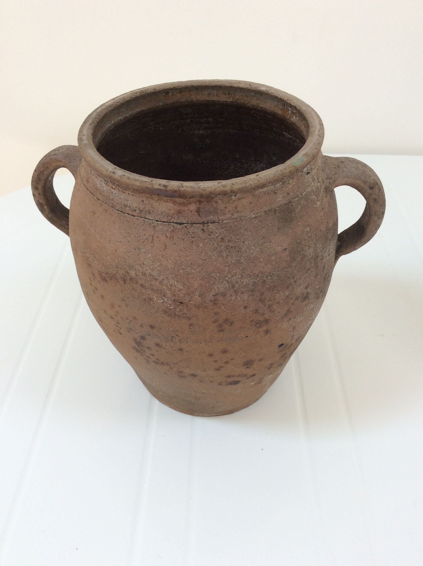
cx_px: 212
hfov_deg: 44.1
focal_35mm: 32
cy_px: 283
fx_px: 523
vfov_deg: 56.9
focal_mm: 3.3
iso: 40
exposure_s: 1/100
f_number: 2.4
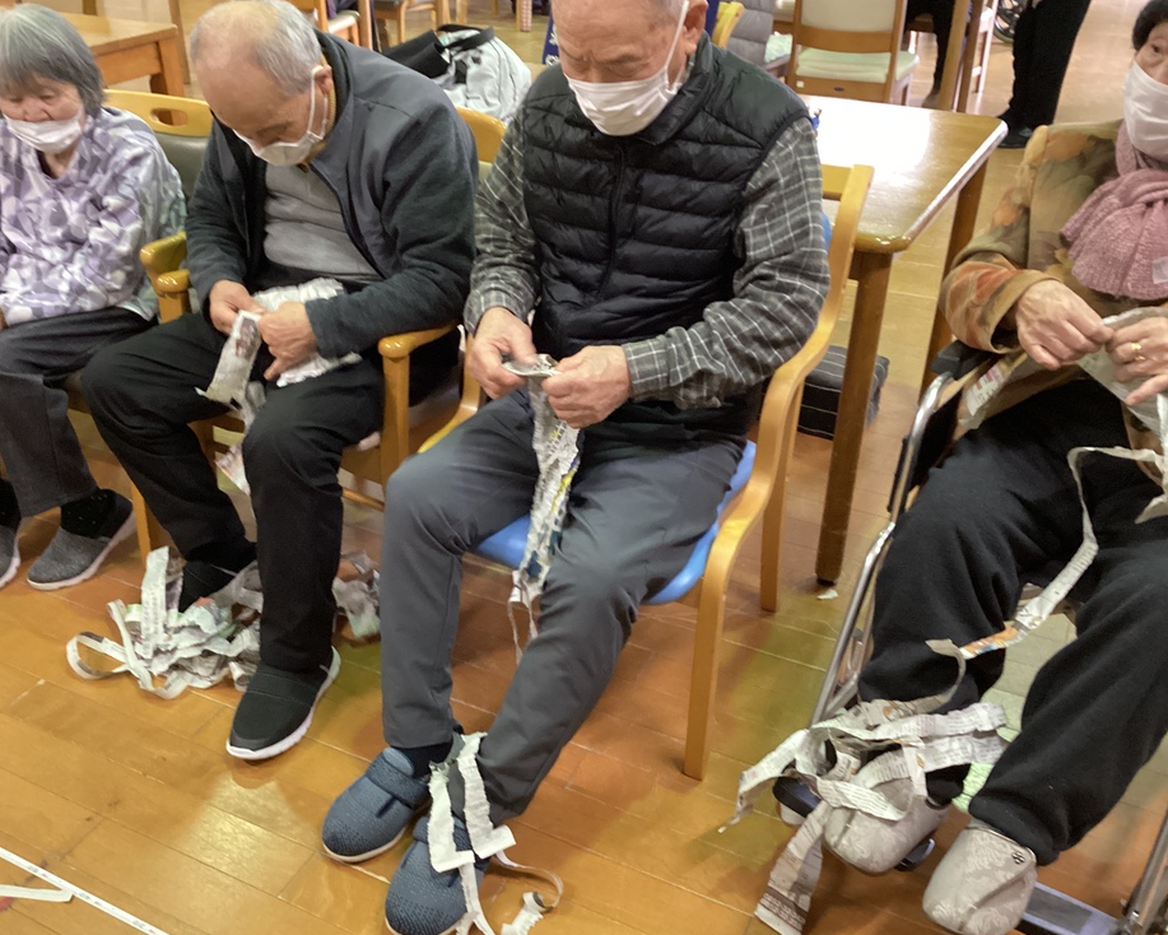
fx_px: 1141
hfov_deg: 54.1
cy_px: 468
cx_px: 532
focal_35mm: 33
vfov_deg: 44.6
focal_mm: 3.3
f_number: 2.4
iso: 400
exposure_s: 1/33
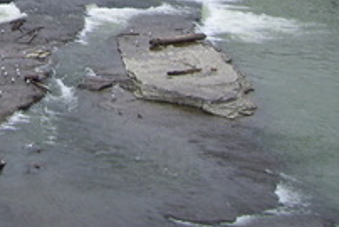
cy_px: -126
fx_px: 1046
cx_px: -40
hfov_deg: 17.7
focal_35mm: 111
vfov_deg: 11.8
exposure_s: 1/400
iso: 80
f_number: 2.7
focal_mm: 6
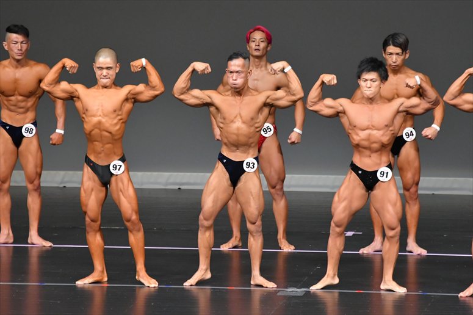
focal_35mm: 315
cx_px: 236
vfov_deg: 4.4
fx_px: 4137
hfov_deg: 6.5
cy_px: 158
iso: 5000
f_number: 5.6
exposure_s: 1/400
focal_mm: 210
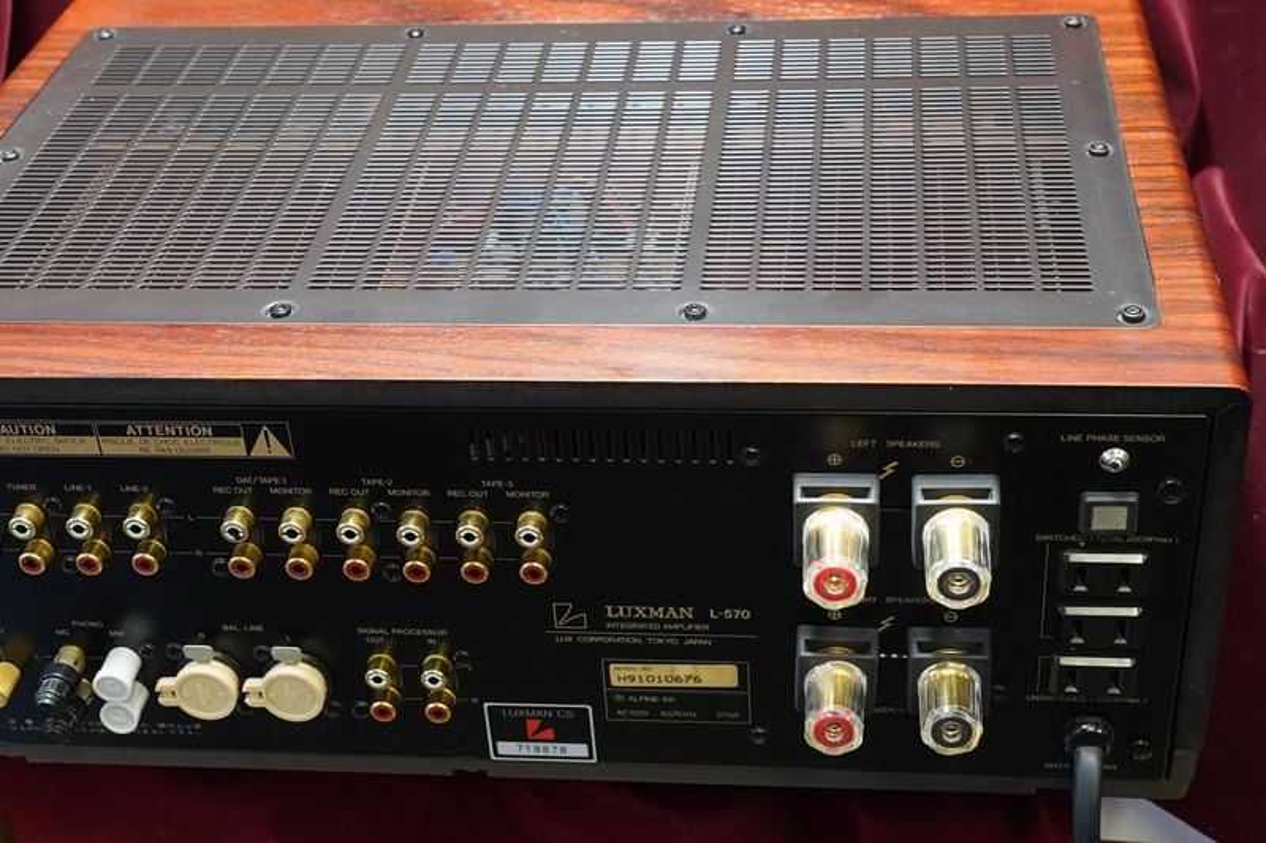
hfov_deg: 36.9
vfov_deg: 25.0
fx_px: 1898
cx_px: 633
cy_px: 422
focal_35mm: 54
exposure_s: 1/80
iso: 8000
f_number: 8
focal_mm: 36
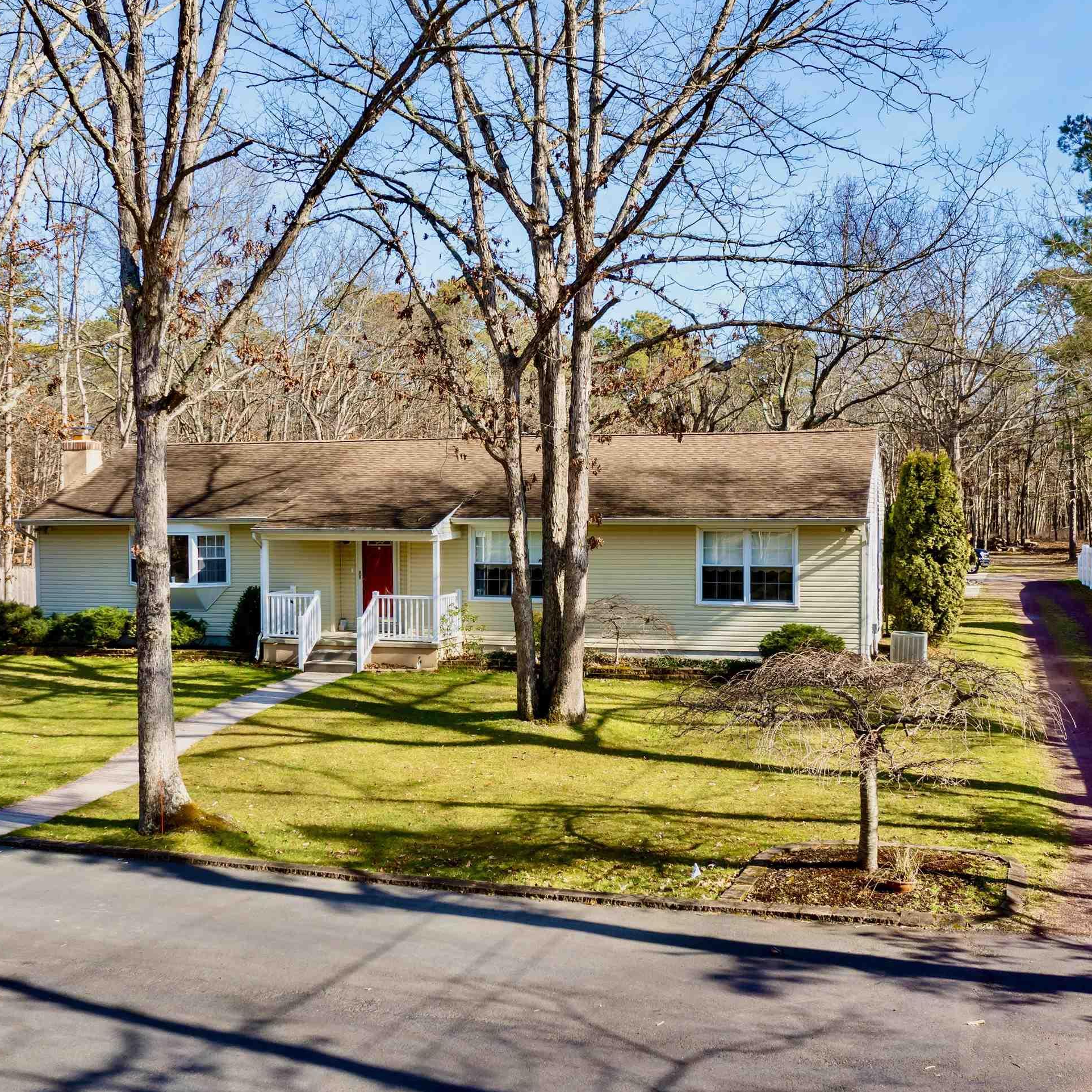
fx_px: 1356
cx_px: 494
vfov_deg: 43.9
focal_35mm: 38
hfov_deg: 43.8
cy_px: 549
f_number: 5
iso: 100
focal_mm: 10.26
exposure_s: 1/200
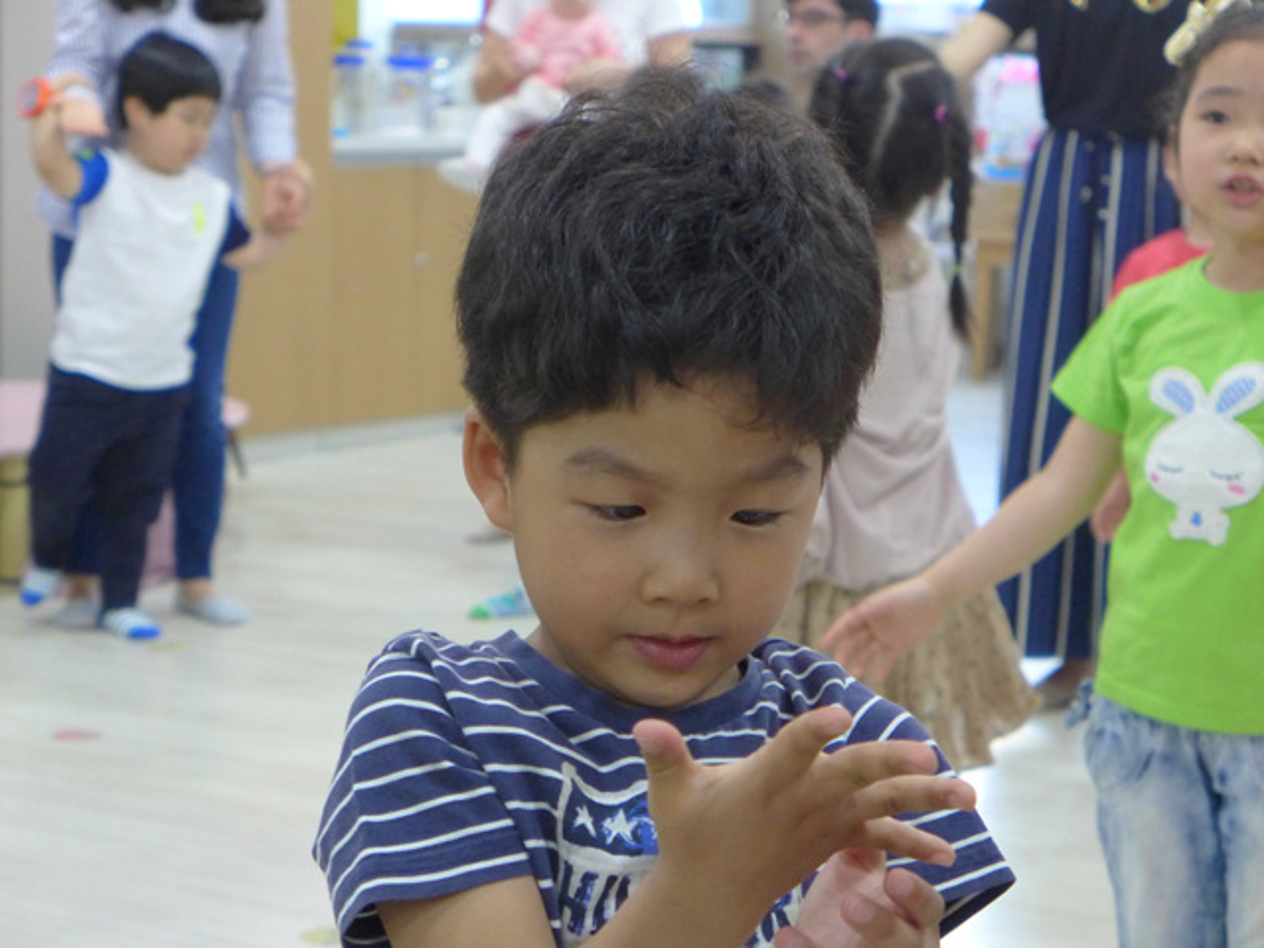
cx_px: 632
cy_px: 474
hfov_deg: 21.8
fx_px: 3286
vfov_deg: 16.4
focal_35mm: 90
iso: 800
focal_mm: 17.7
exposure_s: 1/200
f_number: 2.3
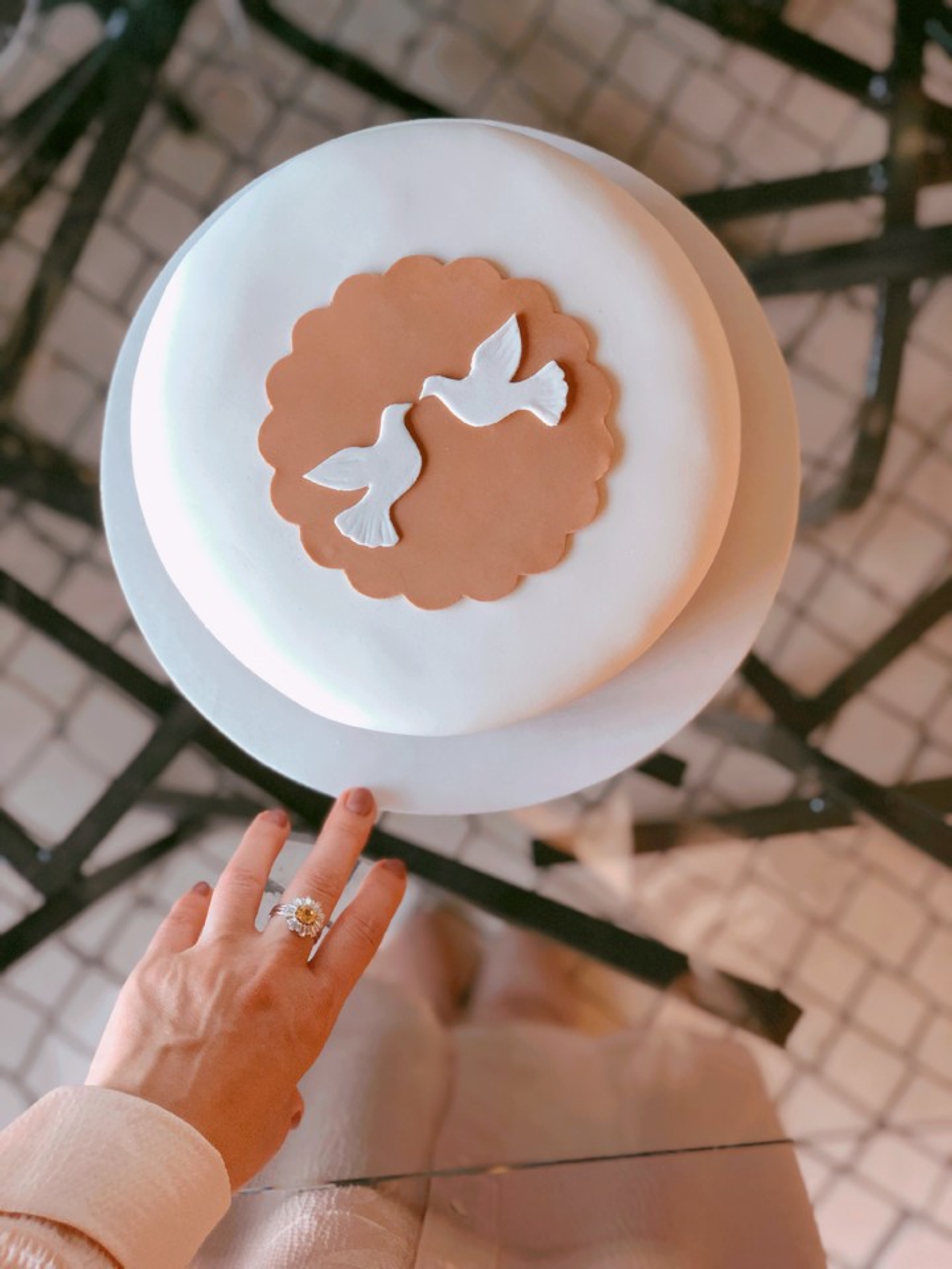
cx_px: 476
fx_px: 1907
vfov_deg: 36.8
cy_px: 634
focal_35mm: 52
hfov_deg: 28.0
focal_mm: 6
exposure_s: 1/60
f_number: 2.4
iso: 80
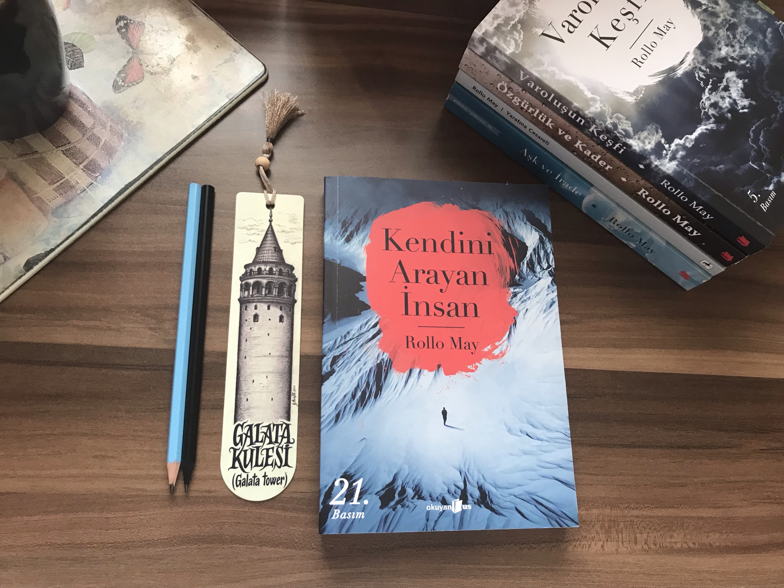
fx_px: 634
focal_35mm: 28
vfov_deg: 49.7
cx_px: 392
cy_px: 294
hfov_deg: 63.4
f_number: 1.8
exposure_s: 1/20
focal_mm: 3.99
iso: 40
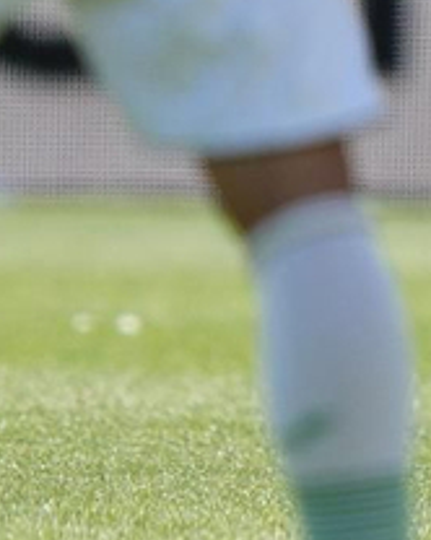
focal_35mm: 2894
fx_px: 46212
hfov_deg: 0.5
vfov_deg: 0.7
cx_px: 1623
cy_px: -325
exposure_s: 1/800
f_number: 2.8
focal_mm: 400
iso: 100
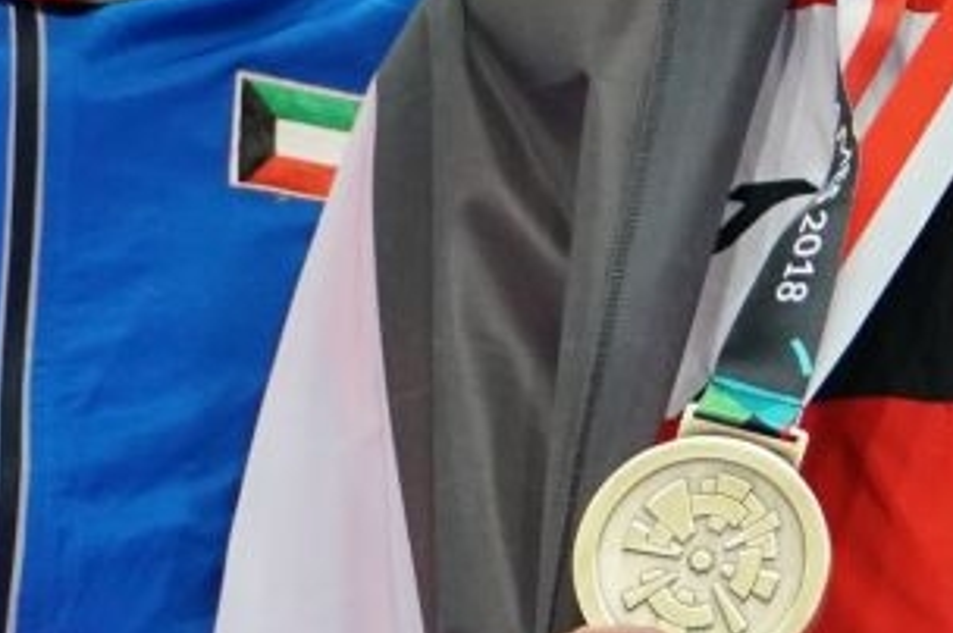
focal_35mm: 1364
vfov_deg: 1.0
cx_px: 467
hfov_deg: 1.5
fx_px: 36069
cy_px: 583
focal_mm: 230
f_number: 4
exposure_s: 1/500
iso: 2500
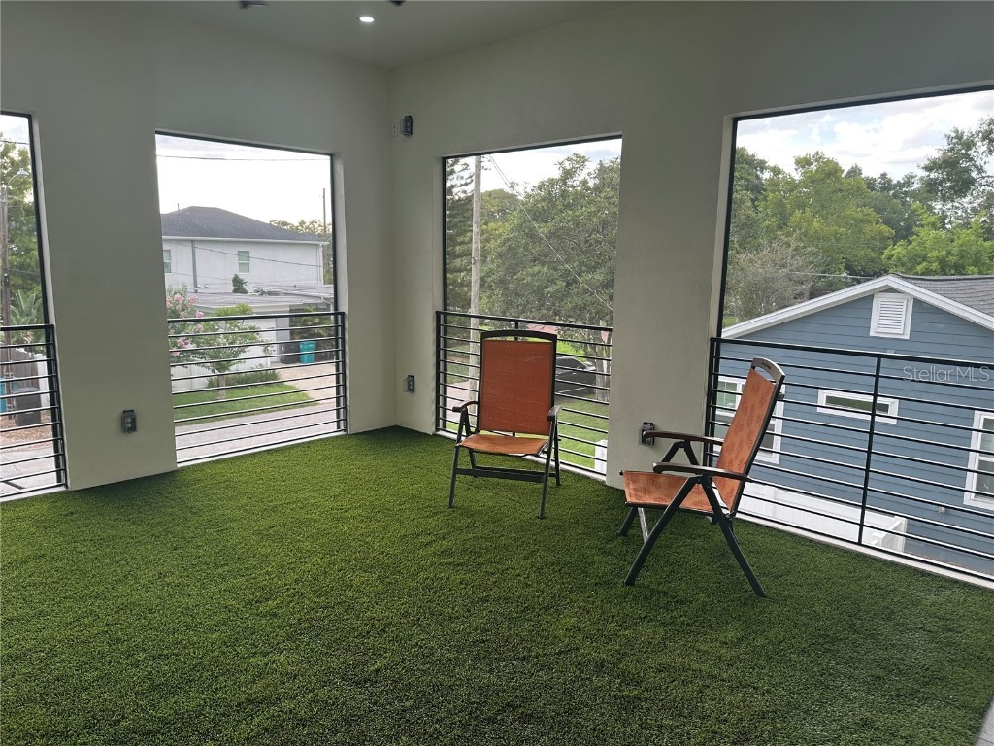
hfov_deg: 71.6
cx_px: 497
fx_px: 689
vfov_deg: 56.8
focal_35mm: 24
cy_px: 373
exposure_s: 1/204
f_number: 1.78
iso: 80
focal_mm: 6.86
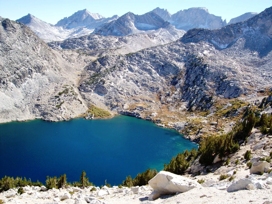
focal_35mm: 36
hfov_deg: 51.4
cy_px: 102
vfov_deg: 39.6
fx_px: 283
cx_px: 136
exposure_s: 1/282
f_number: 4.8
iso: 80
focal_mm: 6
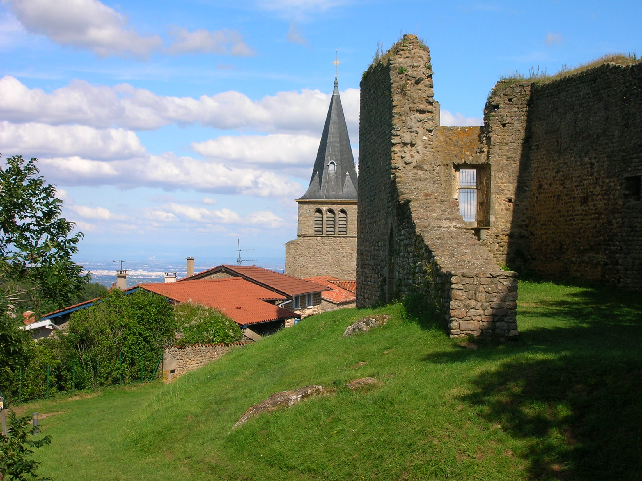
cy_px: 240
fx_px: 1167
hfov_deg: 30.7
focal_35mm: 63
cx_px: 321
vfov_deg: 23.3
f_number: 6.1
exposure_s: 1/256
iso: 50
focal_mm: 10.4
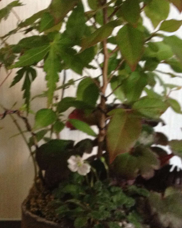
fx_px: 512
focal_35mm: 76
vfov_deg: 25.1
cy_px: 119
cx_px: 41
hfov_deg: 20.0
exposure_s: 1/20
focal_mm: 4.28
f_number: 2.4
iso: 250
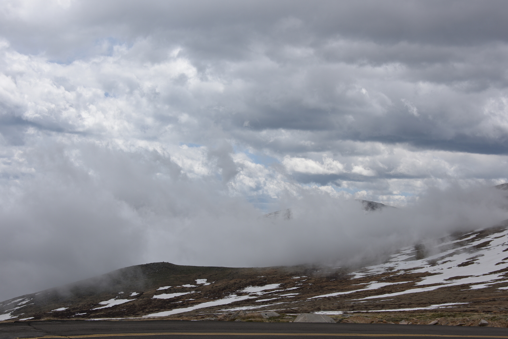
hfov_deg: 32.4
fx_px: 875
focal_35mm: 62
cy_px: 170
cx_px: 254
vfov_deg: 21.9
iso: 100
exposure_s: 1/400
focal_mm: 62
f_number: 10
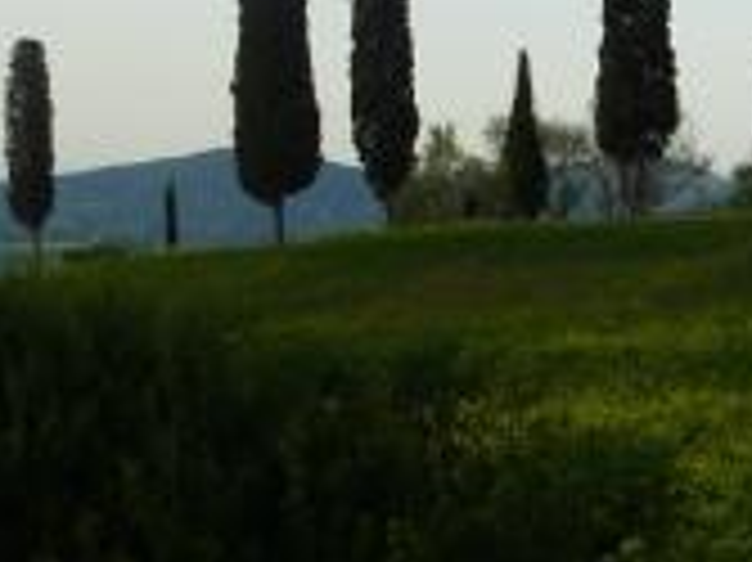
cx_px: 856
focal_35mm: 121
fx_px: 2627
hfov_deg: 15.8
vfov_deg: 12.2
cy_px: 99
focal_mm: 6.1
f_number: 4
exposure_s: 1/250
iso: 80
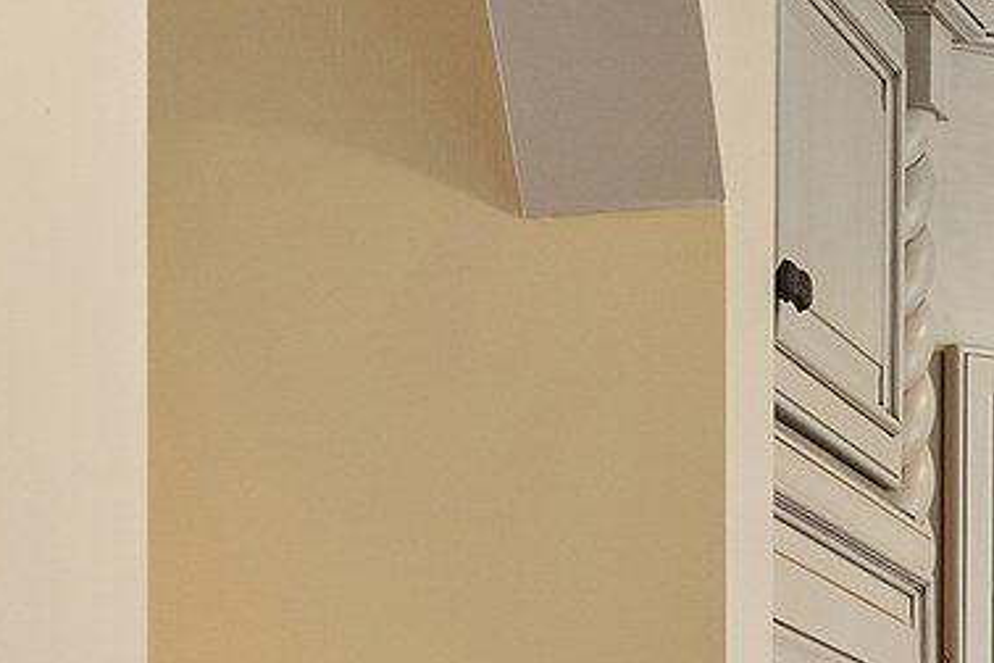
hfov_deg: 9.7
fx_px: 5384
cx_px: 2070
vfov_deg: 6.9
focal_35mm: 195
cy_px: 1156
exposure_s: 1/2.5
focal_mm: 24
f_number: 8
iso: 400
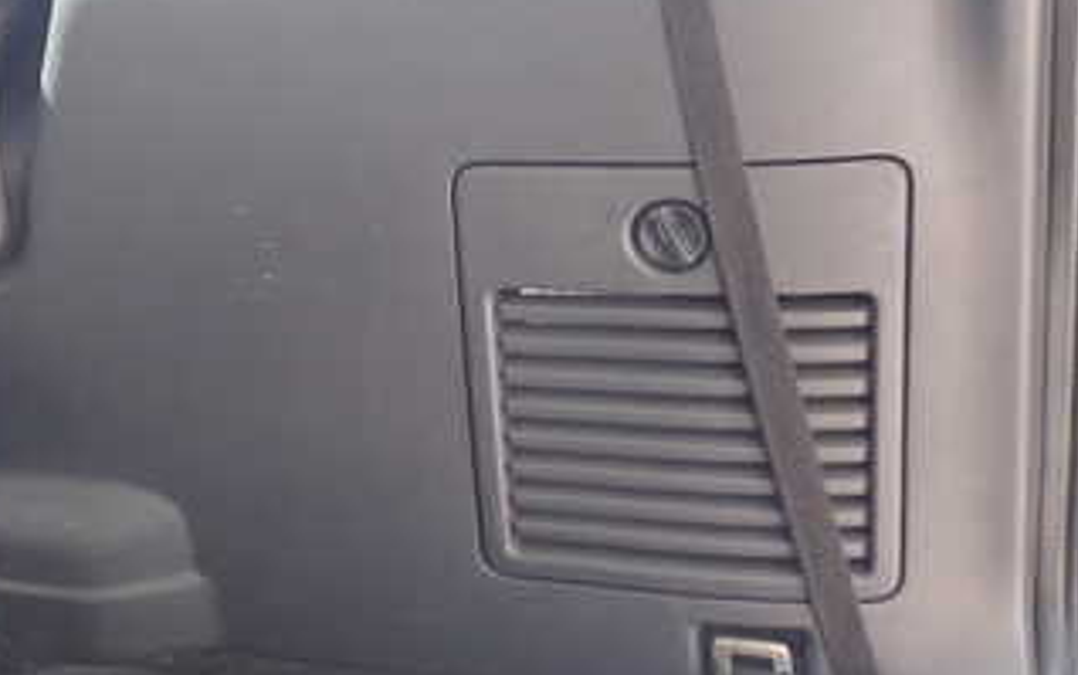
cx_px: 105
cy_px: 200
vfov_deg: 21.5
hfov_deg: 32.3
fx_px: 1763
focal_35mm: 60
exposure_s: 1/30
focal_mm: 5.4
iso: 250
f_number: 2.3
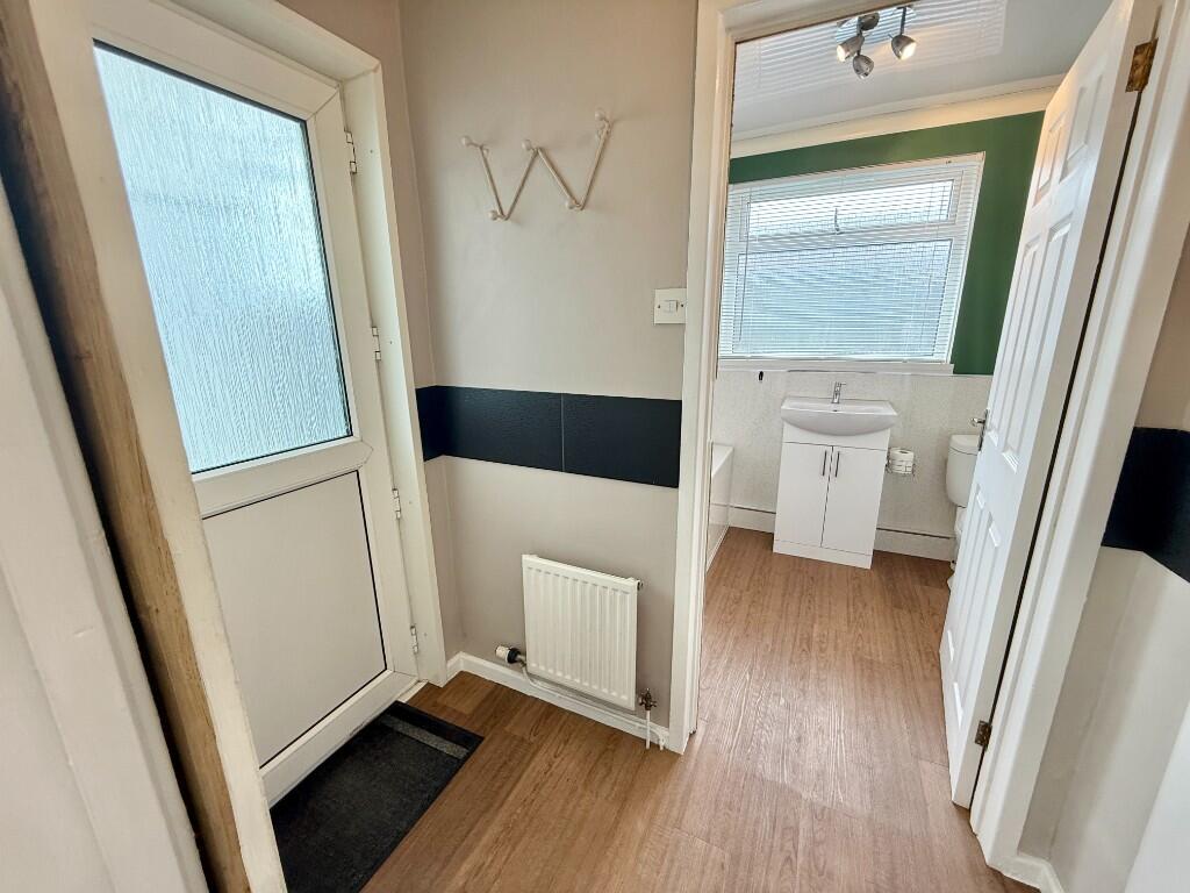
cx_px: 595
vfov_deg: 85.7
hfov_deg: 102.1
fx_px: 481
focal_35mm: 14
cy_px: 446
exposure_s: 1/100
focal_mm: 2.22
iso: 200
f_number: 2.2
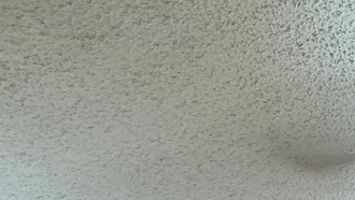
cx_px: 545
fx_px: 697
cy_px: 622
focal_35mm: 74
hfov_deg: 22.8
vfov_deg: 10.6
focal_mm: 2.22
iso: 640
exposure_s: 1/60
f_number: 2.2
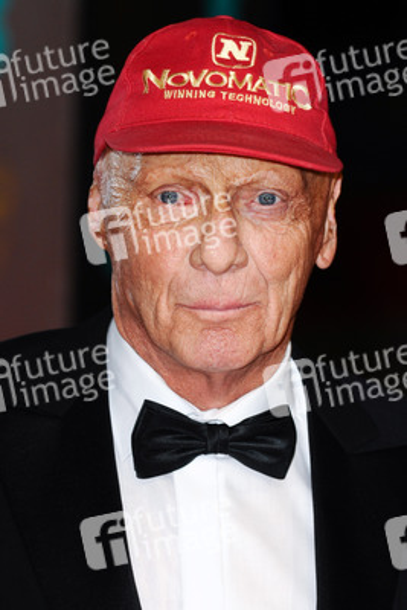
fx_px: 4447
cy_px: 305
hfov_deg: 5.2
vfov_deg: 7.8
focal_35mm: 262
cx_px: 204
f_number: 4.5
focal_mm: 175
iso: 320
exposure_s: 1/250
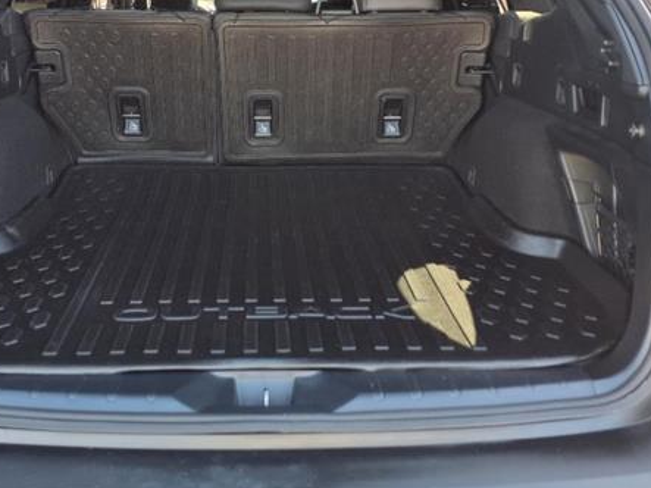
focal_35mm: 39
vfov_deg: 36.4
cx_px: 260
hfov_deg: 47.6
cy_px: 163
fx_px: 733
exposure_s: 1/100
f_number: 1.9
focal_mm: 3.58
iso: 40
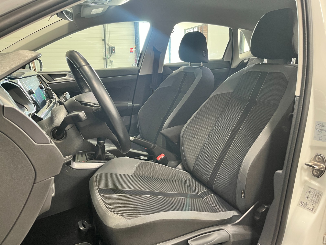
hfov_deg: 67.3
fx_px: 245
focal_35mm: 26
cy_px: 122
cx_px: 163
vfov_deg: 53.1
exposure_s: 1/50
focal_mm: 5.1
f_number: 1.6
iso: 320
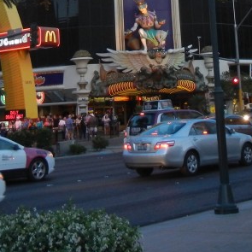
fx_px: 758
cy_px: -60
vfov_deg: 17.9
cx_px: 161
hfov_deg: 18.8
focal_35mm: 92
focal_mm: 5.4
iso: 346
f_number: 3.5
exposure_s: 1/60
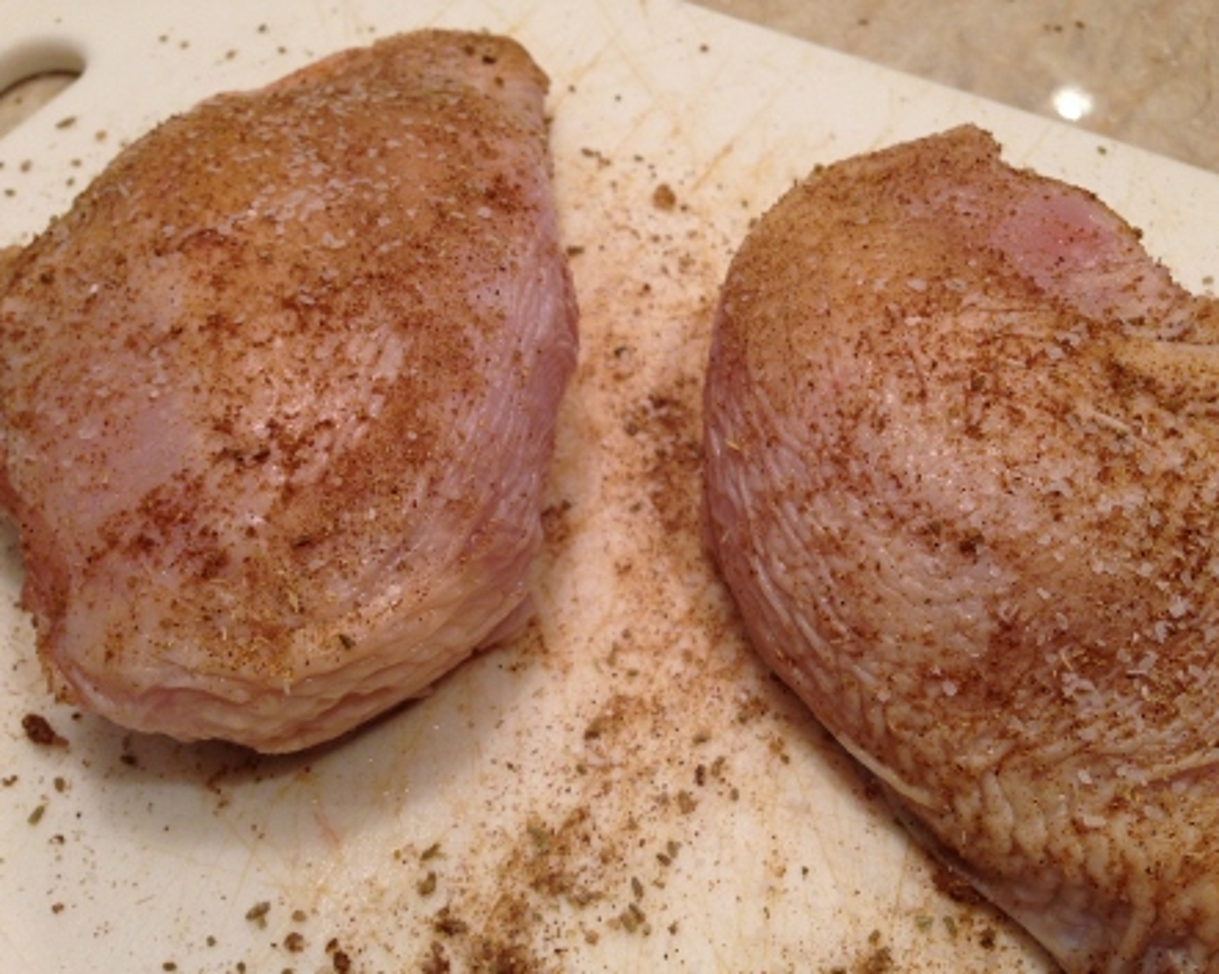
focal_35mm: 35
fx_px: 1262
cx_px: 626
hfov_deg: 51.6
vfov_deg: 42.2
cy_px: 494
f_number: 2.4
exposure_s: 1/20
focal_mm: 4.12
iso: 64
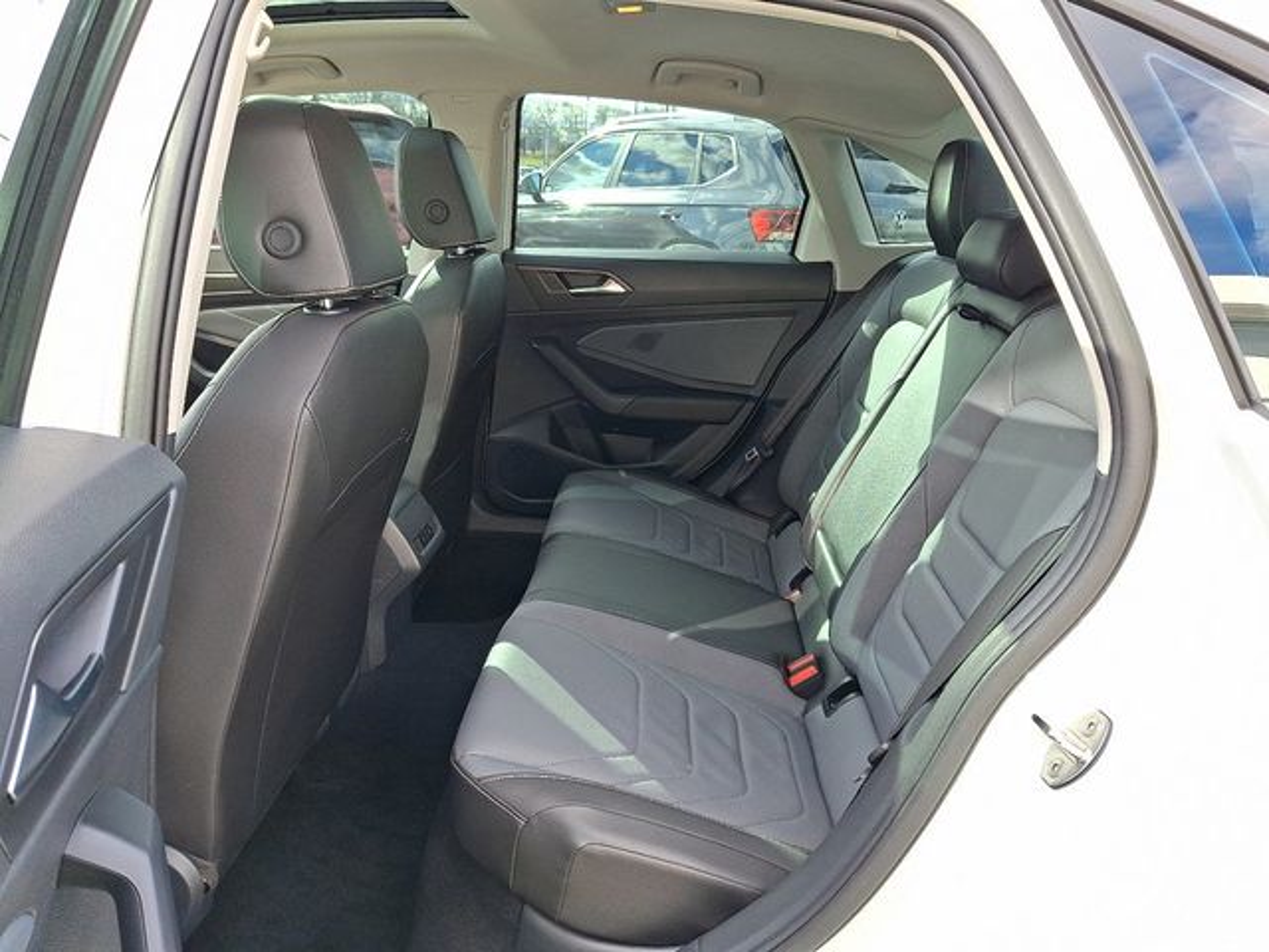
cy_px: 476
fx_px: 916
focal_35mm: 25
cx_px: 634
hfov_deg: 69.4
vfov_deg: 54.9
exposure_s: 1/120
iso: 31
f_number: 1.8
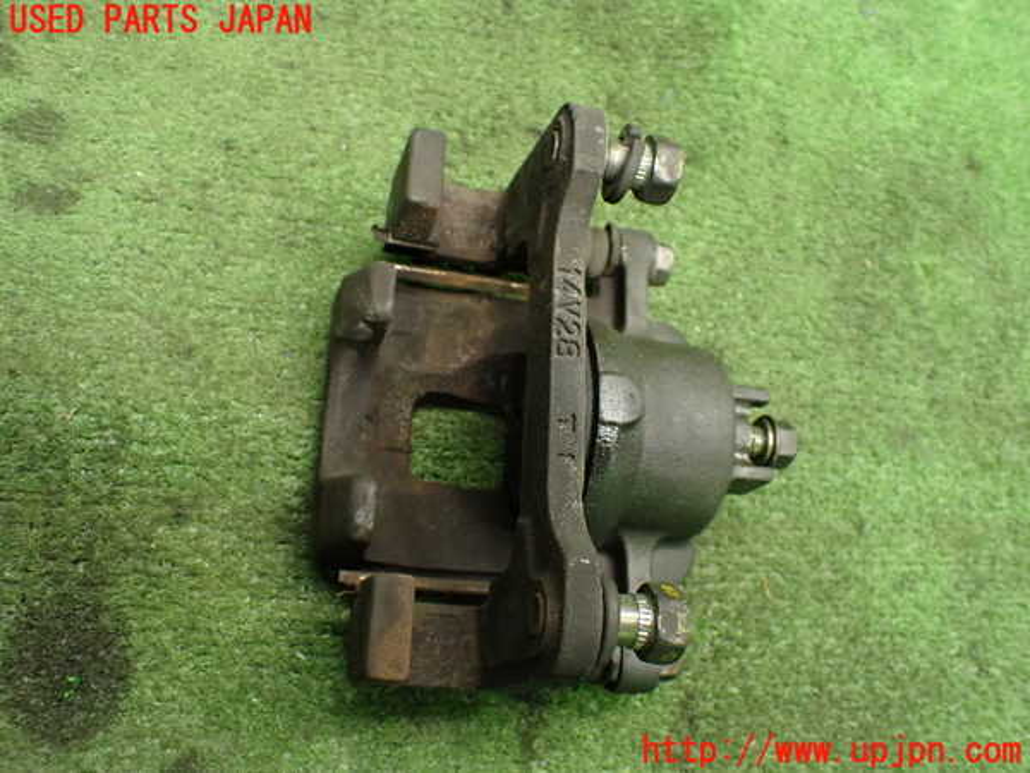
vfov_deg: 46.8
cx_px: 515
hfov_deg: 60.0
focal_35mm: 30
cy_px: 386
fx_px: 893
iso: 800
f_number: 2.3
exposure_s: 1/80
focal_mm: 5.4
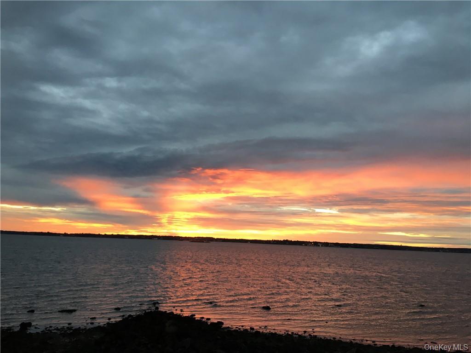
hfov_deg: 61.7
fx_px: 395
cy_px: 176
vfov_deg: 48.2
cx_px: 236
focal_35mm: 29
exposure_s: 1/30
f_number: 2.2
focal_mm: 4.15
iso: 50
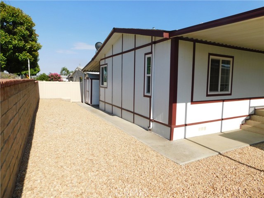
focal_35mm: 23
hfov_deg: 73.9
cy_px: 99
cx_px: 132
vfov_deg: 58.9
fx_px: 175
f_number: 6
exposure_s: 1/500
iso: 125
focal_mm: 4
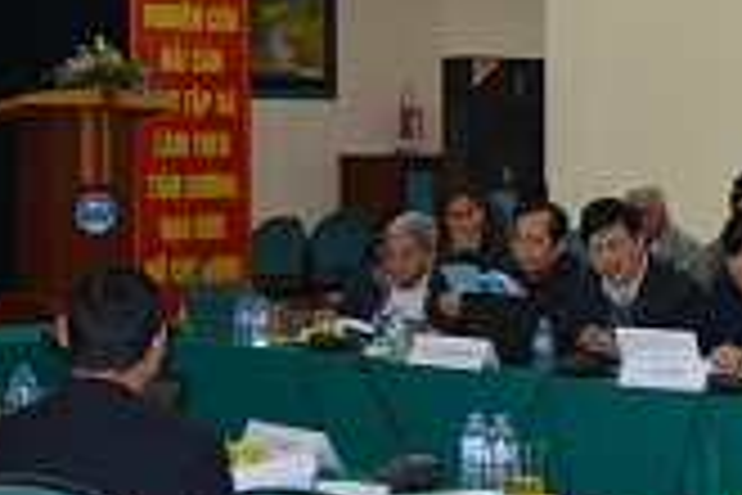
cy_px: 374
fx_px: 2246
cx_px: 980
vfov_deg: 12.5
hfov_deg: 17.5
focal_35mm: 109
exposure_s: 1/60
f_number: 3.8
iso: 500
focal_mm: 24
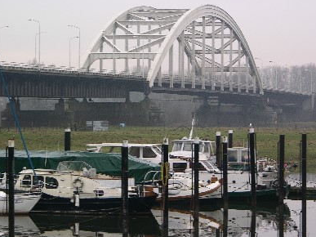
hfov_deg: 10.9
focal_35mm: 182
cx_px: 117
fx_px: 1661
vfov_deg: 8.2
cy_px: 85
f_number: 3.7
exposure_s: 1/14.9
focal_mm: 29.5
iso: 50
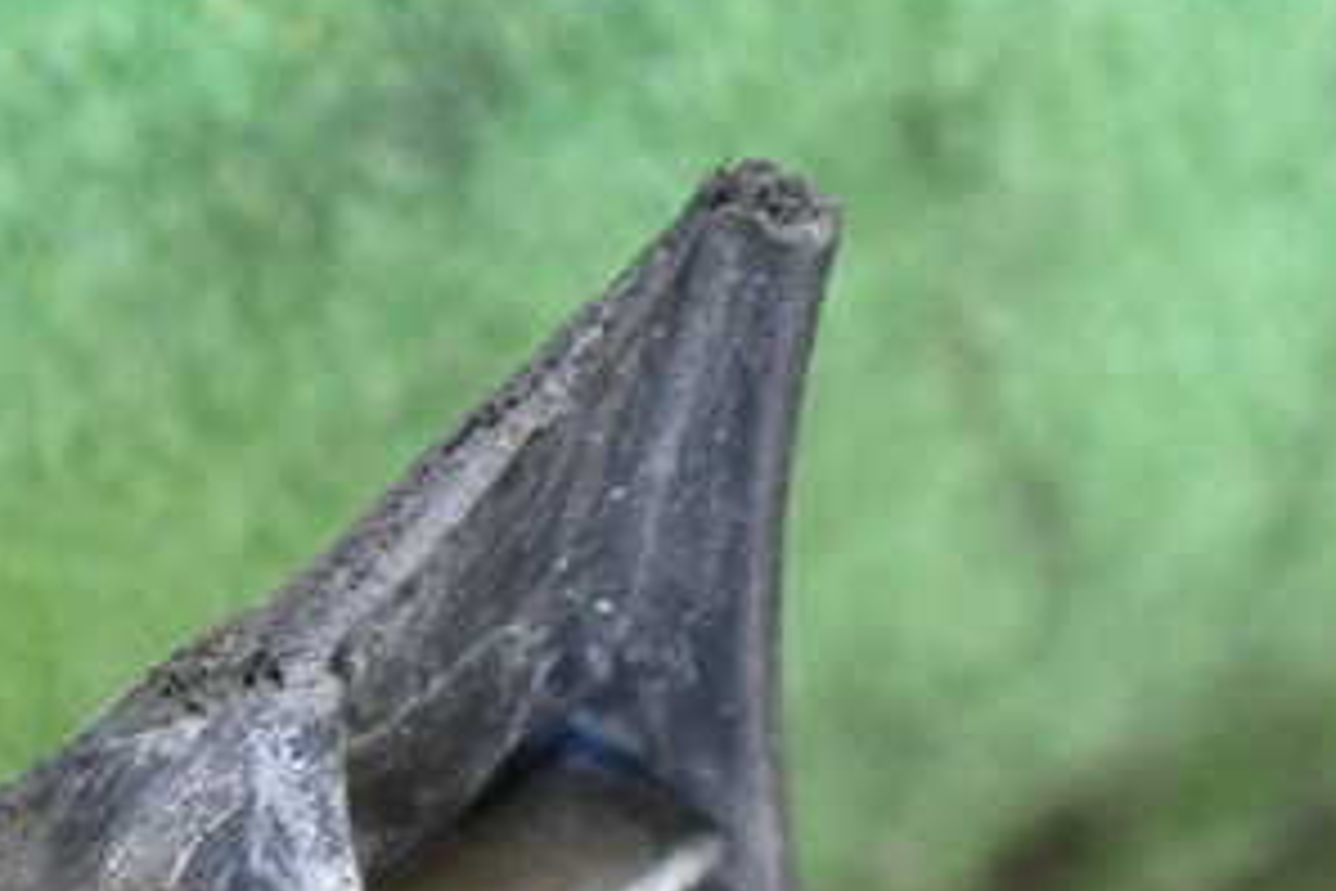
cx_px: 225
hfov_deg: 30.9
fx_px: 2338
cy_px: 666
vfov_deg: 21.4
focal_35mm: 63
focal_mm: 5.4
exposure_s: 1/40
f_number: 2.3
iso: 800
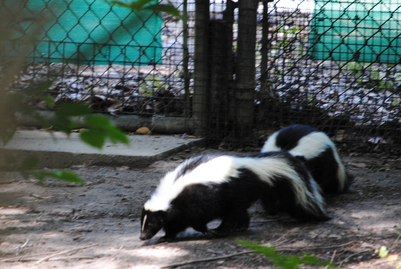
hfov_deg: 3.3
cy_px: 154
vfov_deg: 2.2
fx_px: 6994
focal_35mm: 627
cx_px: 154
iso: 400
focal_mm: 300
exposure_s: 1/80
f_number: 5.6
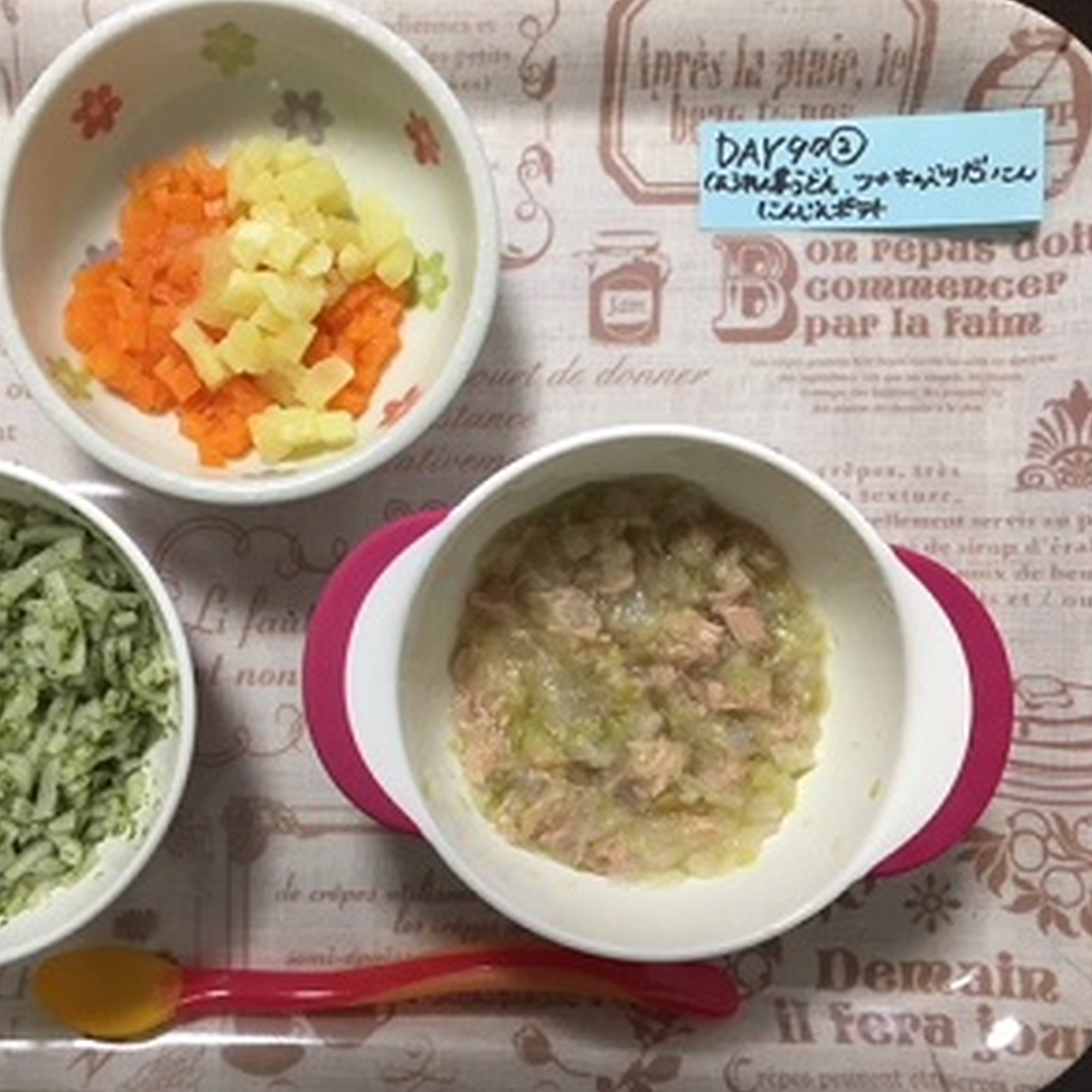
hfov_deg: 46.7
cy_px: 555
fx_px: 1249
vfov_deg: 47.2
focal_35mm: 35
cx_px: 391
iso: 80
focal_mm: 4.15
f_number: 2.2
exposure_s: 1/30
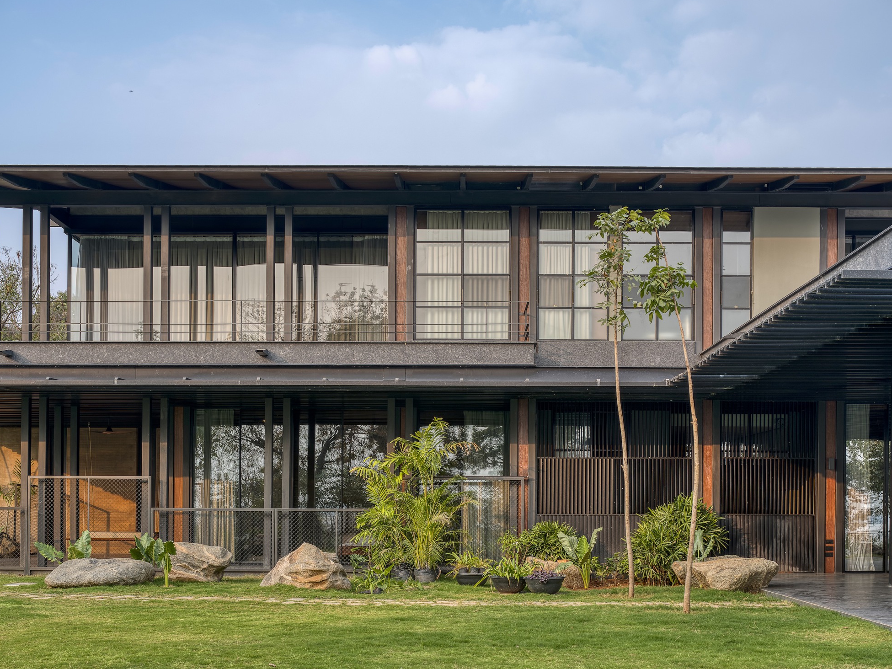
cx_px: 438
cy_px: 329
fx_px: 1056
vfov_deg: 35.1
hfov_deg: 45.8
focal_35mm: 41
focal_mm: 50
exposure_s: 1/30
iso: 200
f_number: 10
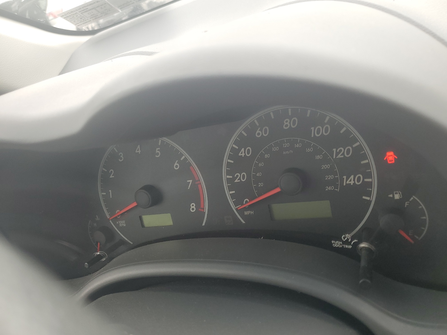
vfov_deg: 53.1
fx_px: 336
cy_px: 168
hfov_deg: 67.3
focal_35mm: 26
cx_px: 224
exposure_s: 1/303
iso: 50
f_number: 1.5
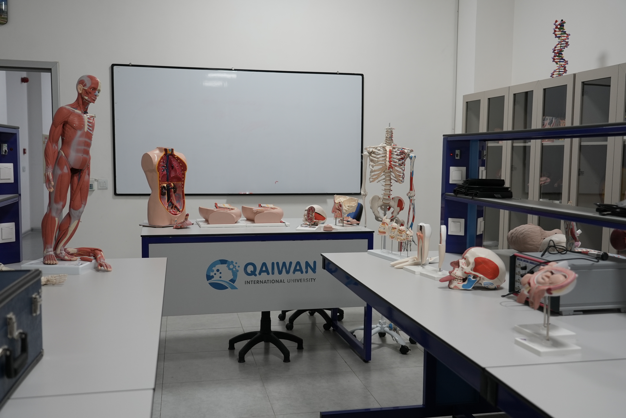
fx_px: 609
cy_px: 209
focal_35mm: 35
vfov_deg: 37.9
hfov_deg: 54.4
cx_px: 313
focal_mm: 35
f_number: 4
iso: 800
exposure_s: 1/100
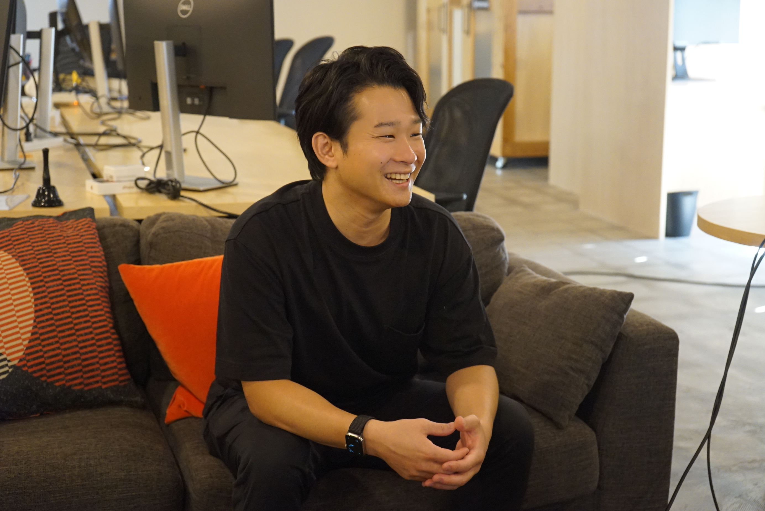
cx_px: 382
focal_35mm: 59
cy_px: 256
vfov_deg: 23.0
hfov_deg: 33.9
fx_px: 1254
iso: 10000
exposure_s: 1/160
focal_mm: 59
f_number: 5
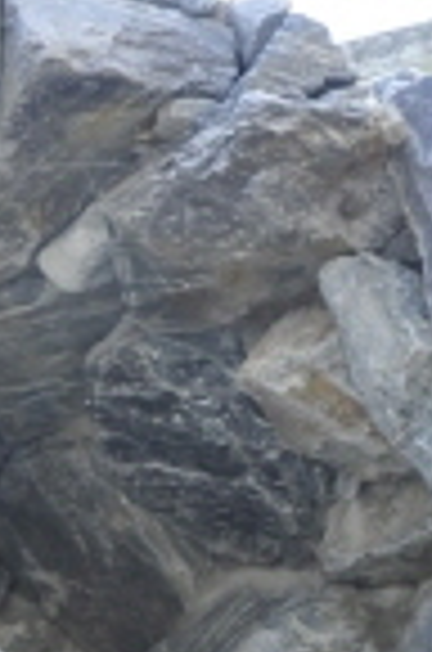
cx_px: -128
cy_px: 1057
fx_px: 5245
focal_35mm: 290
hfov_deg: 4.7
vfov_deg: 7.0
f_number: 11
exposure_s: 1/60
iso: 200
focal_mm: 70
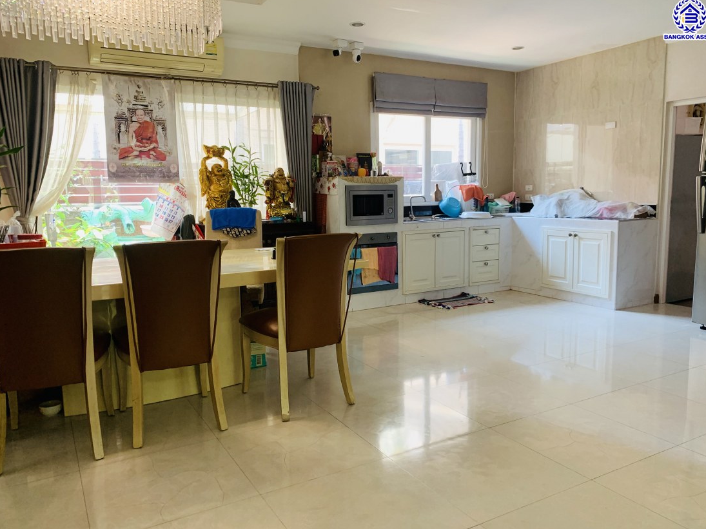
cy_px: 268
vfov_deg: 51.3
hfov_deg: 65.3
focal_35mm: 27
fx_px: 551
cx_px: 354
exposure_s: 1/1001
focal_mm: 4.25
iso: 25
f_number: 1.8
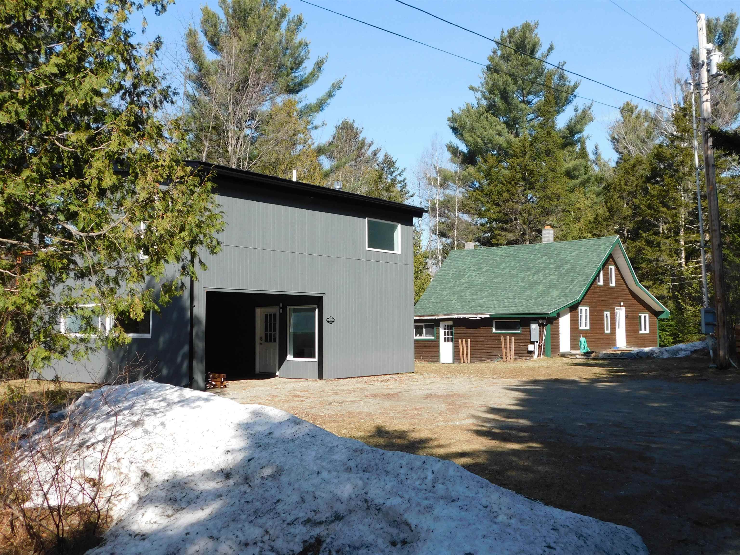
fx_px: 770
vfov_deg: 39.7
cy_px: 278
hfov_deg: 51.4
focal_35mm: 36
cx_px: 370
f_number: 3.5
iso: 125
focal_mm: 6.3
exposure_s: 1/800
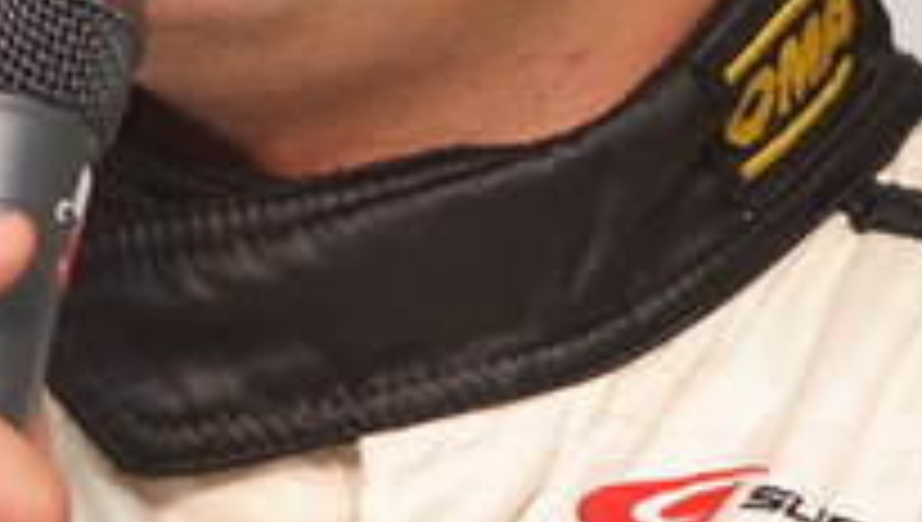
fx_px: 24263
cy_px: -126
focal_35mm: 991
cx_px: 265
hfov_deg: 2.2
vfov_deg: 1.2
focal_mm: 180
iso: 400
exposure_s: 1/250
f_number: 2.8
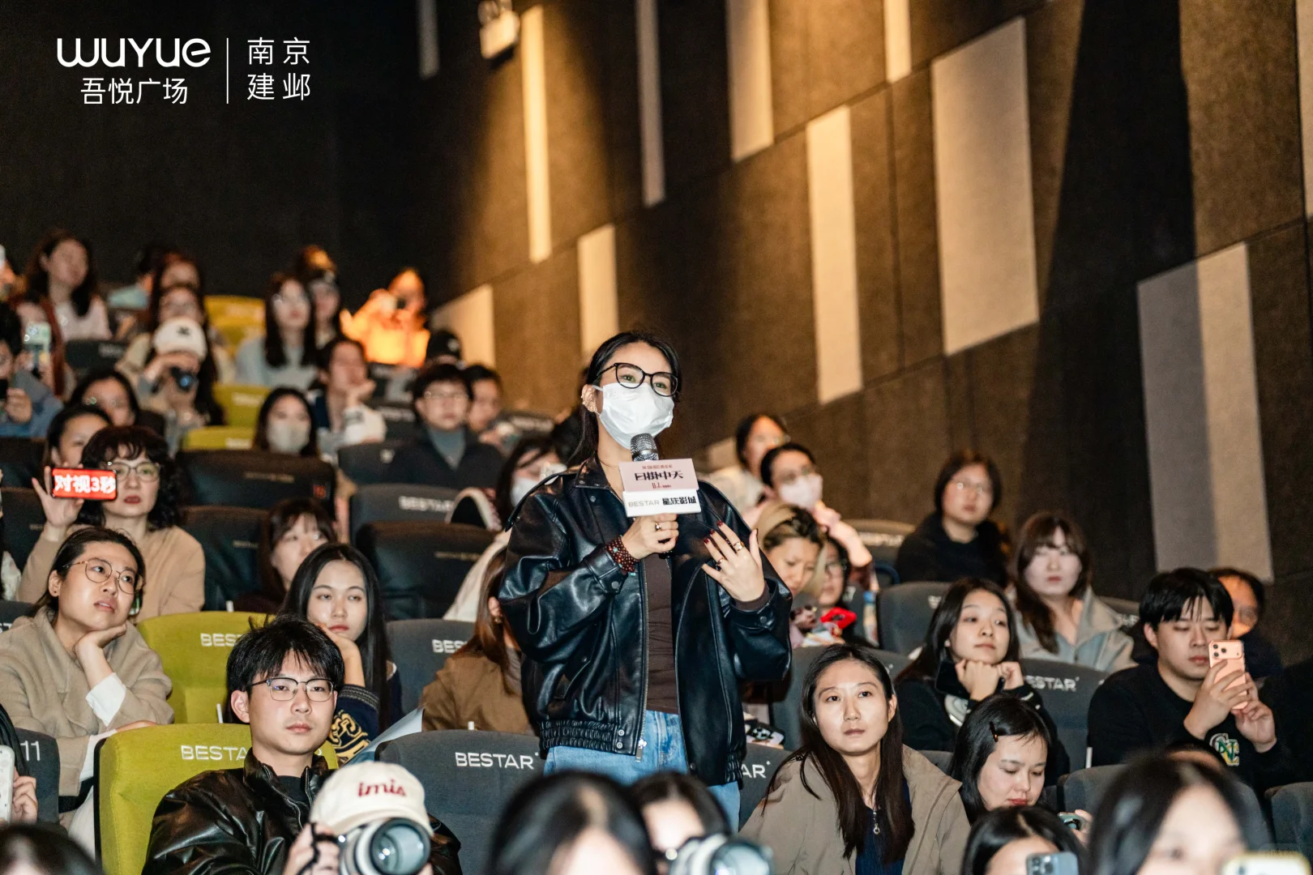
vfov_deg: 13.0
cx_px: 656
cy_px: 438
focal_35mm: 105
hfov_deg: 19.5
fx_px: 3829
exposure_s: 1/200
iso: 1600
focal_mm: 105
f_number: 2.8
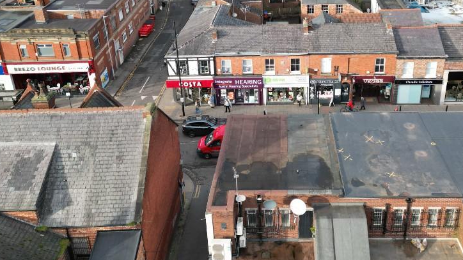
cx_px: 278
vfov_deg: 31.3
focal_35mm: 37
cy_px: 59
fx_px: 454
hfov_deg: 53.6
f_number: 1.7
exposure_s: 1/725
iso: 140
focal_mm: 6.72
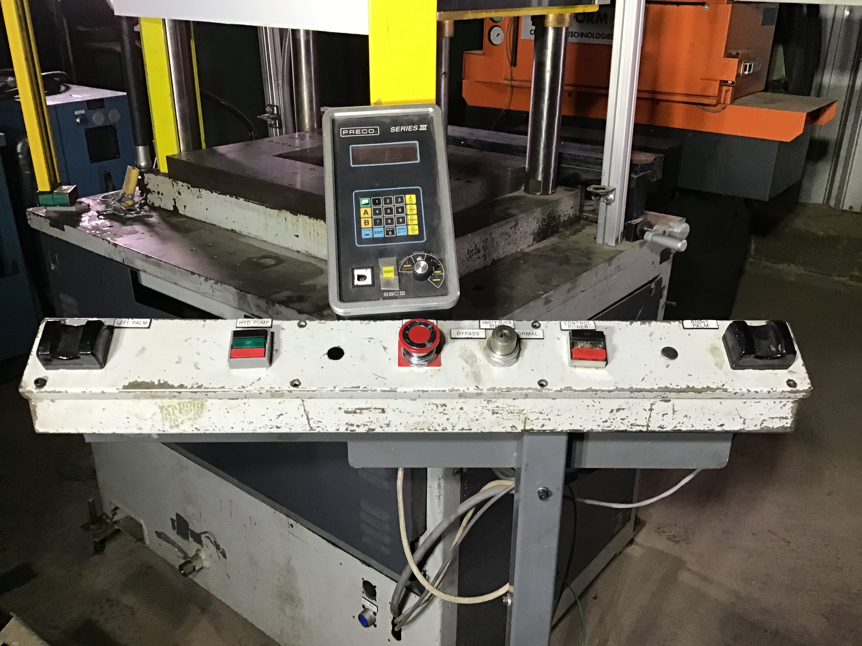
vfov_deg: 45.4
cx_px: 431
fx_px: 772
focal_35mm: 31
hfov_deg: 58.4
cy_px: 323
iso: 125
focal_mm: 3.3
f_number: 2.4
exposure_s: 1/30
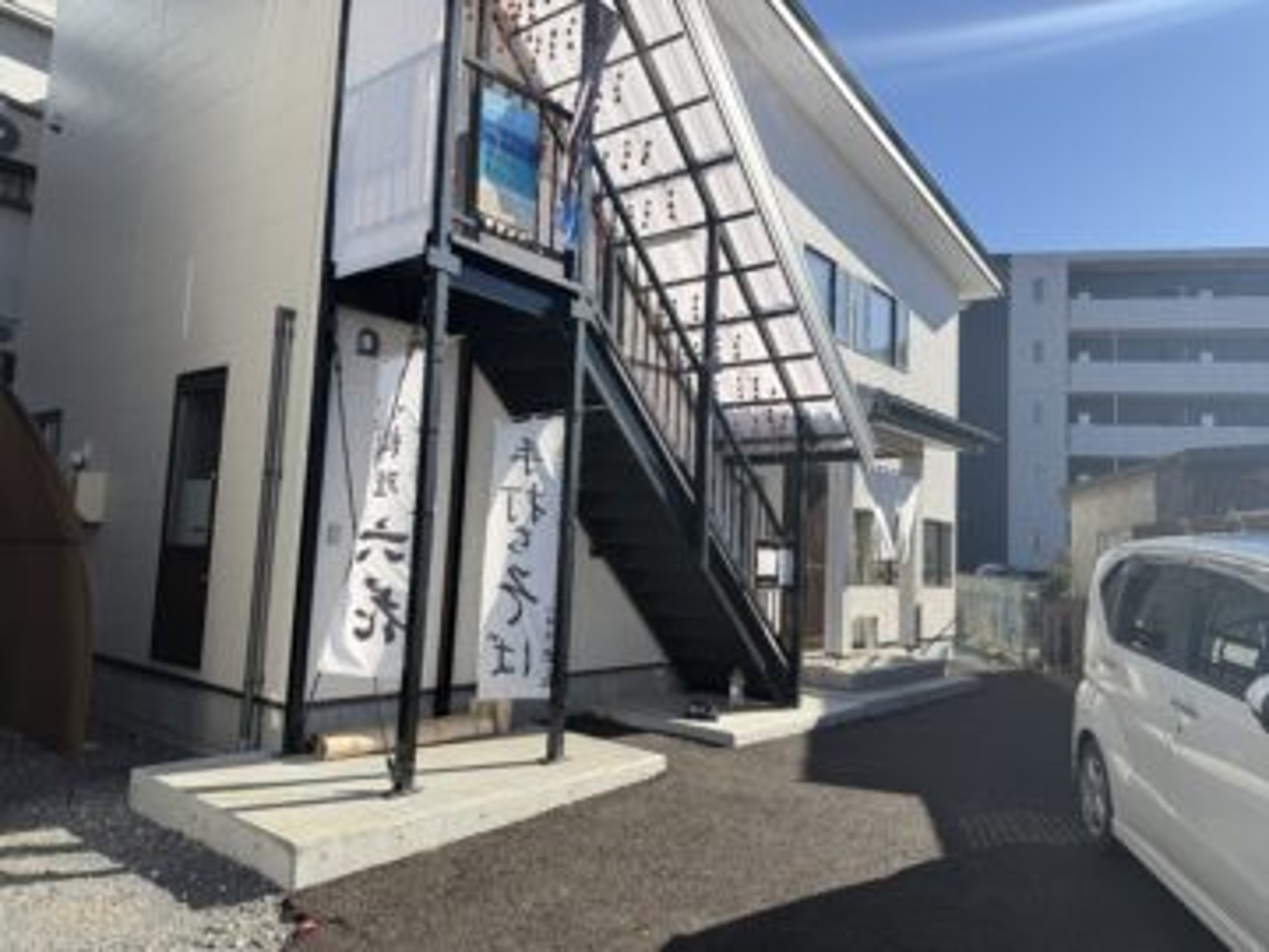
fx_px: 880
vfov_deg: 56.8
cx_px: 634
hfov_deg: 71.6
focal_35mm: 24
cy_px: 476
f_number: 1.78
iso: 80
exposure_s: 1/2525
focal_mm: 6.76
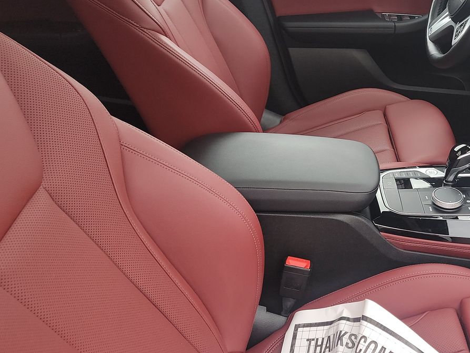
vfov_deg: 33.5
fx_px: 584
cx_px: 362
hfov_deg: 42.3
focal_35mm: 43
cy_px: 146
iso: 151
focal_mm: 6.7
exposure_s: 1/59
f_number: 1.8
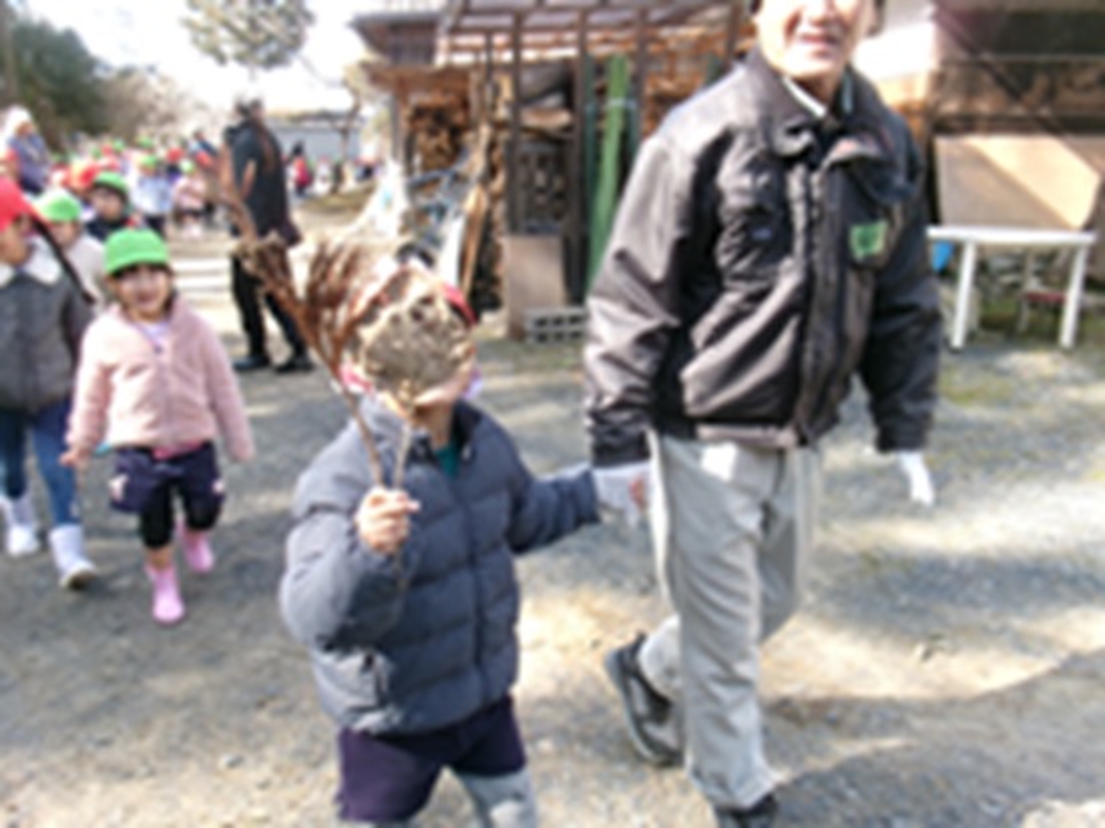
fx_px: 893
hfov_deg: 63.5
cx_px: 552
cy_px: 414
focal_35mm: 28
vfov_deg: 49.7
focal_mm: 5.1
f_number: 3.9
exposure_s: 1/140
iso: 100
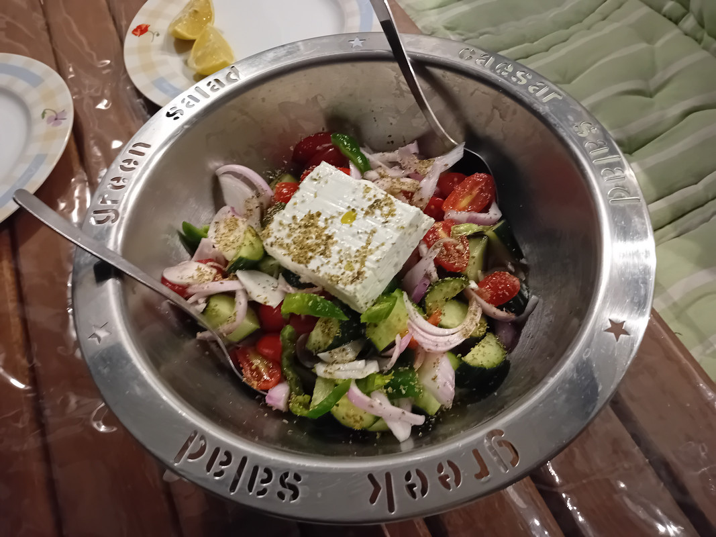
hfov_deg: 67.3
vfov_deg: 53.1
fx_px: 538
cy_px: 268
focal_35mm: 26
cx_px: 358
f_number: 1.8
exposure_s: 1/17.2
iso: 2000
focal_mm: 3.98
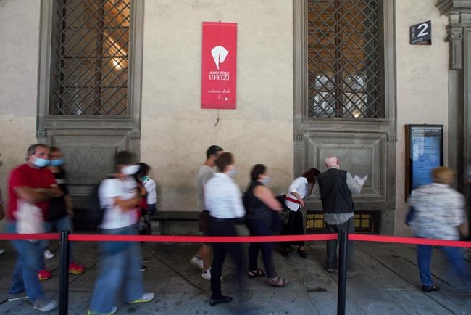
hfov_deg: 96.7
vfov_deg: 73.8
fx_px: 209
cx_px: 236
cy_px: 158
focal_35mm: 16
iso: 160
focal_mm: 16
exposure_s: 1/4
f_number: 14
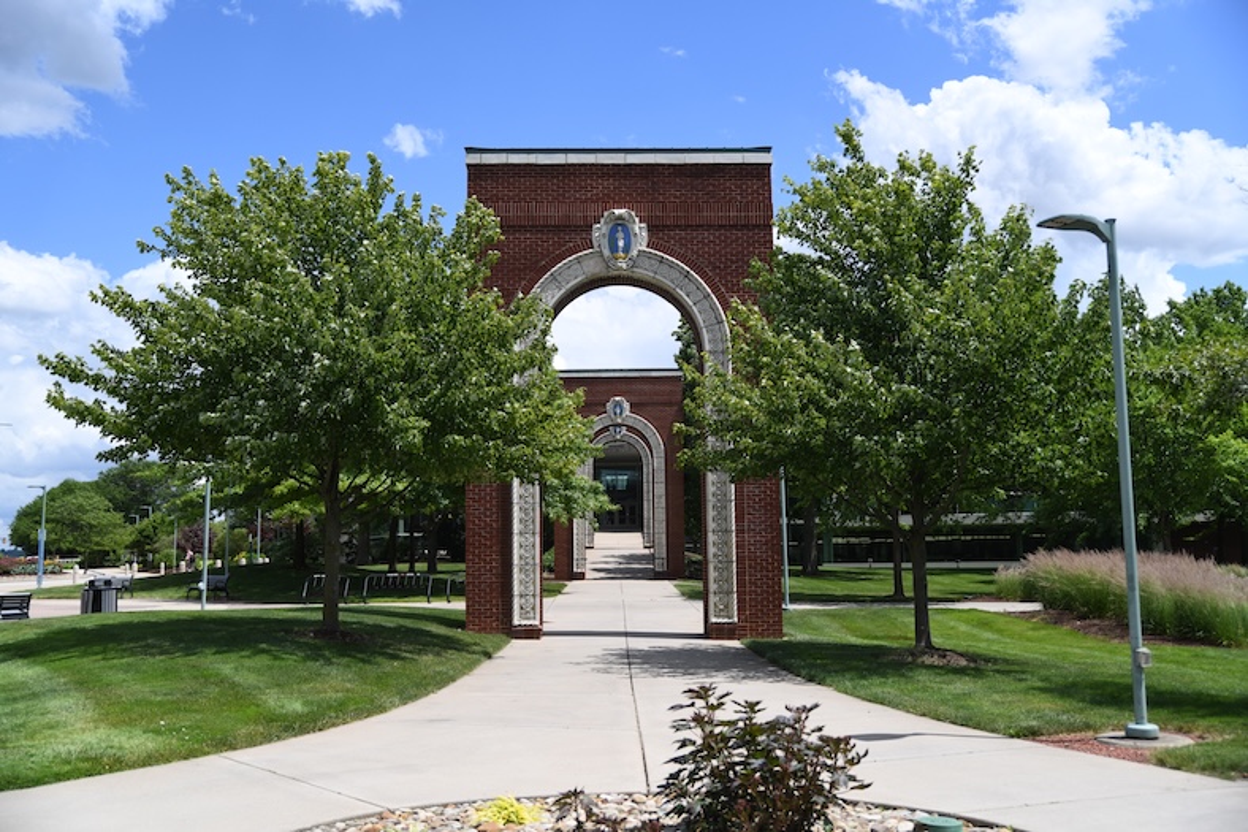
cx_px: 624
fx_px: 1213
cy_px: 416
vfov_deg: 37.8
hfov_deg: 54.4
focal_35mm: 35
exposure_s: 1/4000
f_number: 2.8
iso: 200
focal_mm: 35
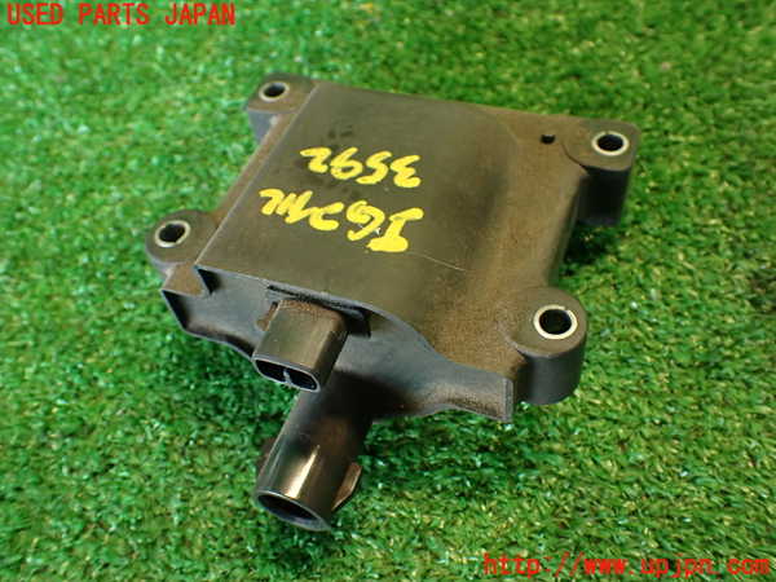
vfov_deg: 44.2
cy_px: 291
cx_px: 388
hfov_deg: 56.8
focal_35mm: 32
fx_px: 717
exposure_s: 1/30
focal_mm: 5.79
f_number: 2.4
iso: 320
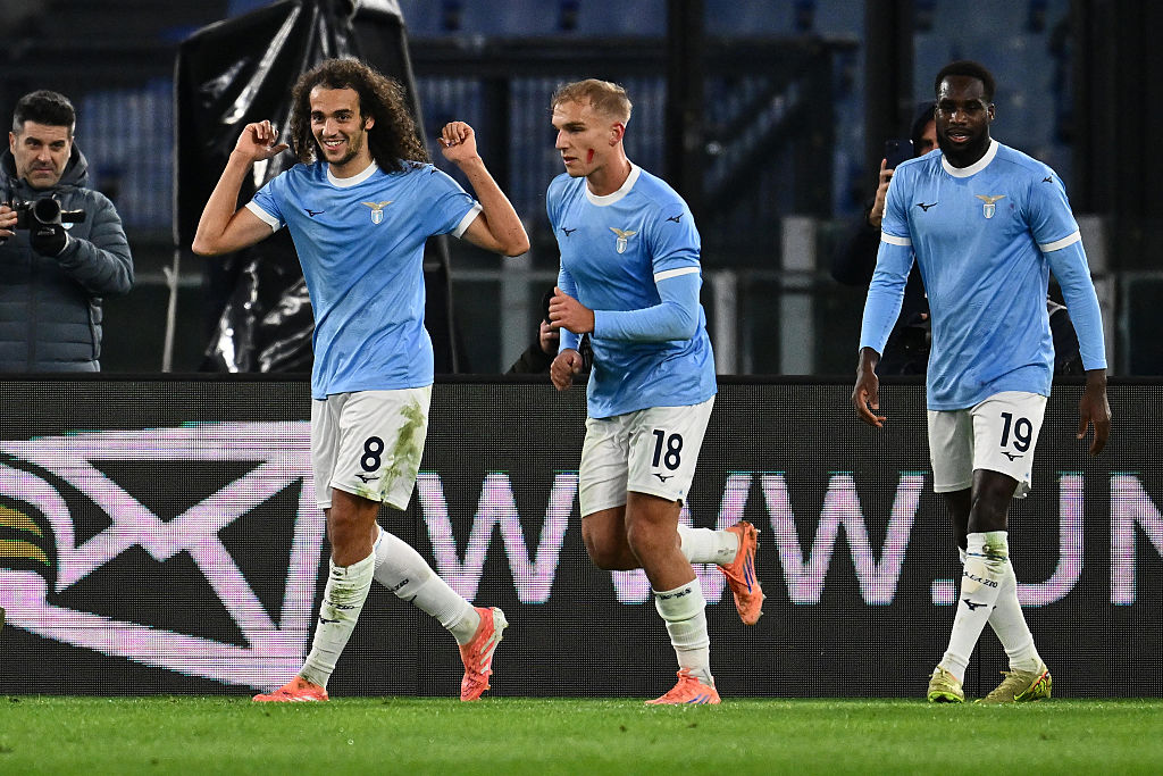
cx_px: 582
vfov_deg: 2.5
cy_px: 388
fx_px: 18092
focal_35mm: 560
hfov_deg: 3.7
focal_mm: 560
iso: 2500
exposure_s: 1/2000
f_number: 4
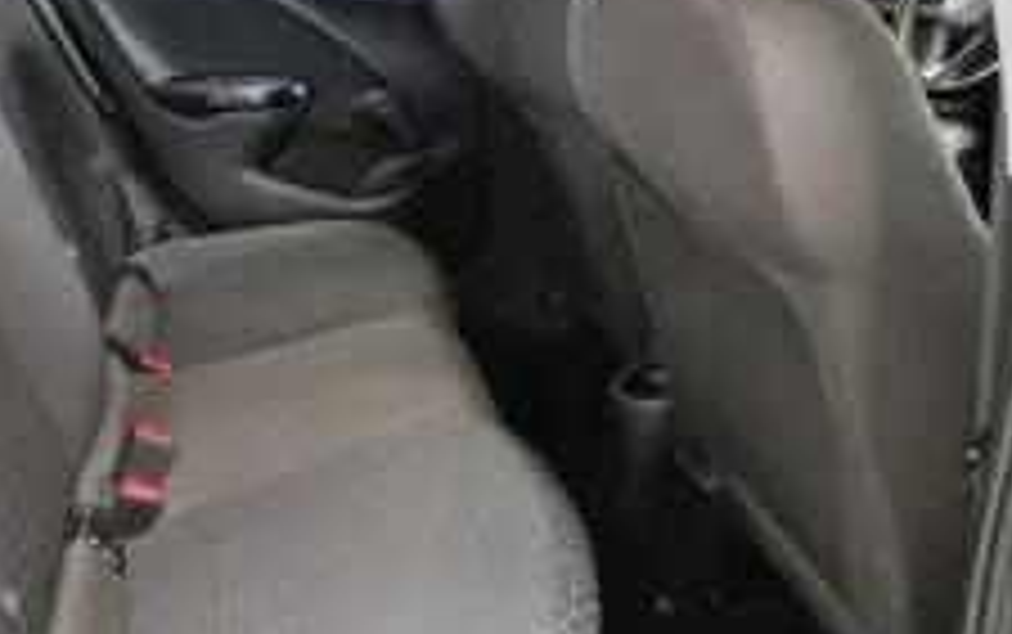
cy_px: 324
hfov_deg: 50.0
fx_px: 1076
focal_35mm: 39
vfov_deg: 32.8
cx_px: 405
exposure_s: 1/100
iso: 1000
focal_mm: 5.4
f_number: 1.8
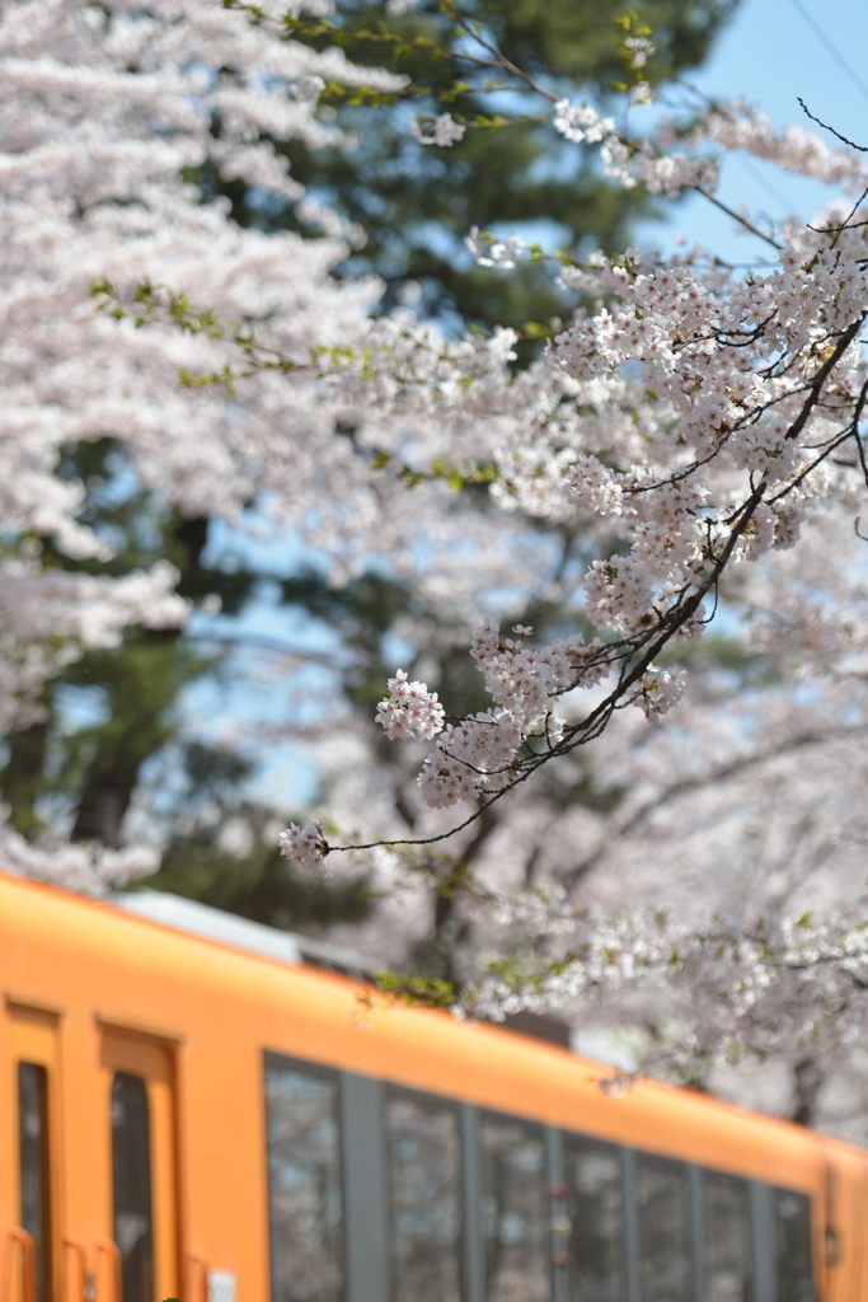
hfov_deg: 8.9
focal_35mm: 155
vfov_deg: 13.2
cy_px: 651
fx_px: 5604
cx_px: 434
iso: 250
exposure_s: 1/200
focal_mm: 155
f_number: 5.6
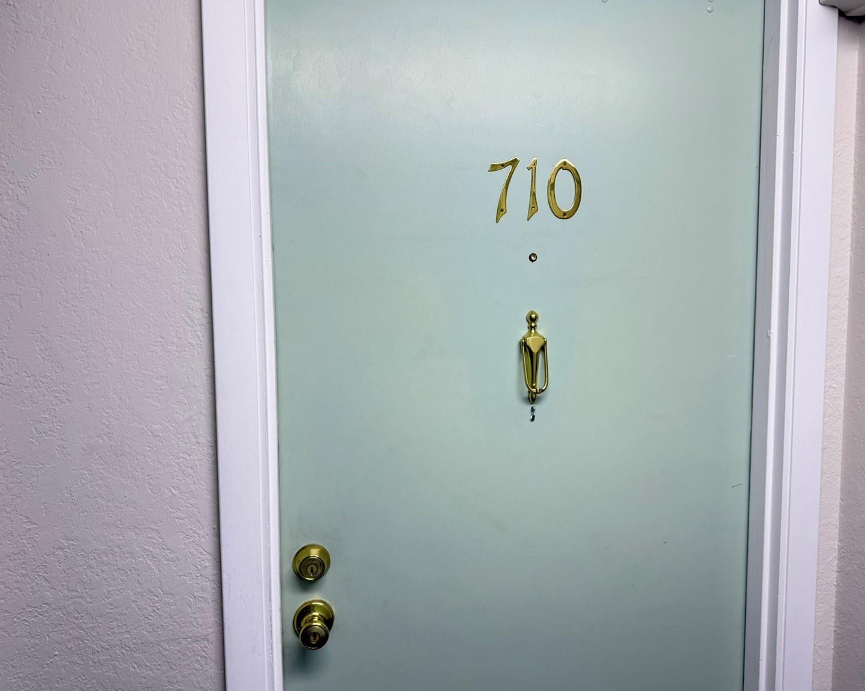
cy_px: 355
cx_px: 460
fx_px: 665
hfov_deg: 66.0
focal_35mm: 26
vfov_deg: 54.9
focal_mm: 6.76
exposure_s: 1/60
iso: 125
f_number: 1.78
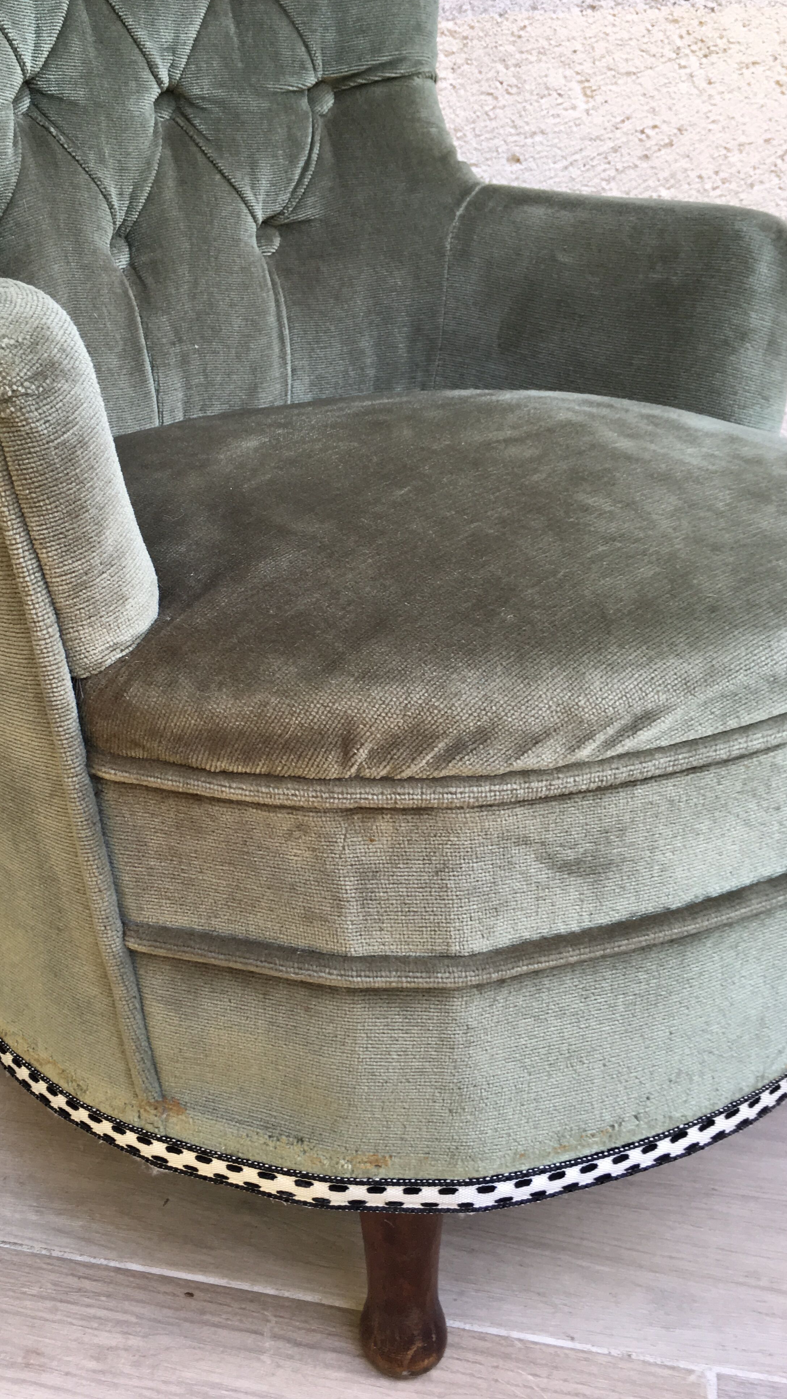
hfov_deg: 35.4
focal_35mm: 33
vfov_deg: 59.5
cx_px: 287
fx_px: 1224
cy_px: 699
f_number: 2.2
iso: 40
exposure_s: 1/100
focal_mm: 4.15
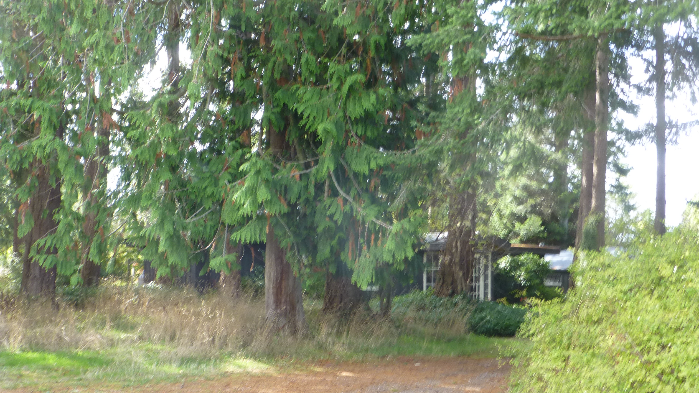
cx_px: 350
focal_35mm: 52
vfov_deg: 23.0
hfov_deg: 39.9
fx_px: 964
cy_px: 227
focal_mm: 8.5
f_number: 4.2
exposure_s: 1/60
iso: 100
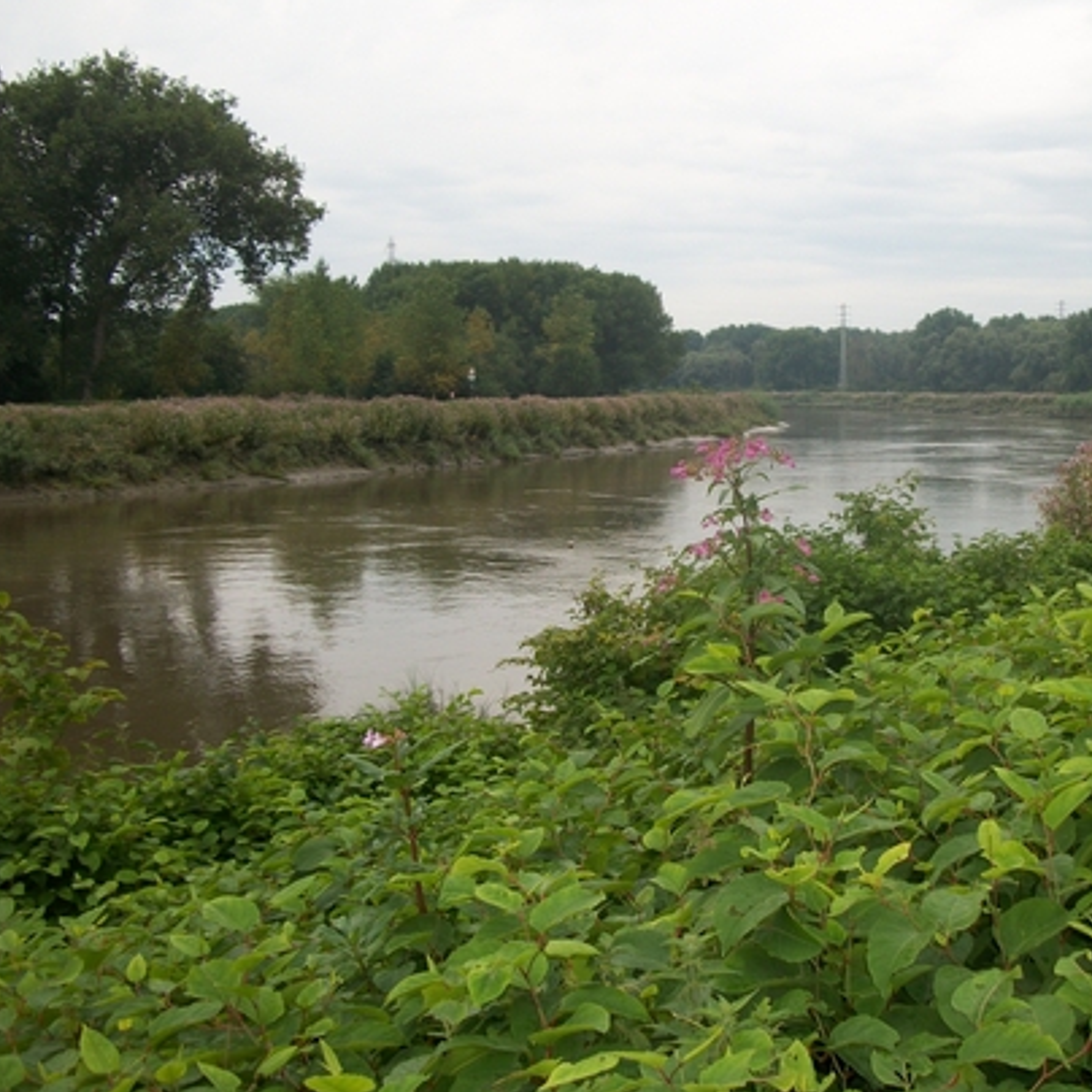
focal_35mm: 42
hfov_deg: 39.5
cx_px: 741
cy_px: 508
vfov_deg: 40.0
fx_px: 1499
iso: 80
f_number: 2.9
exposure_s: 1/500
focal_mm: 5.7
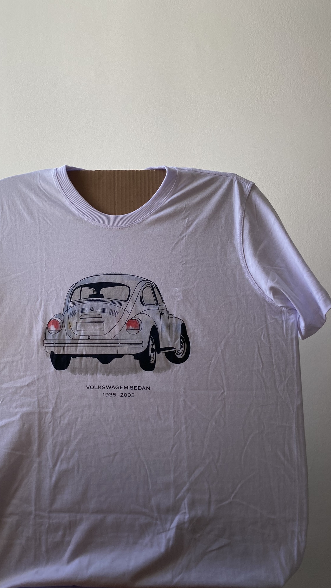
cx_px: 115
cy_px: 291
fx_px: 452
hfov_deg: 39.8
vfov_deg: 66.1
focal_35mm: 29
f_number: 1.8
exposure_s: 1/351
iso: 32
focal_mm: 4.25
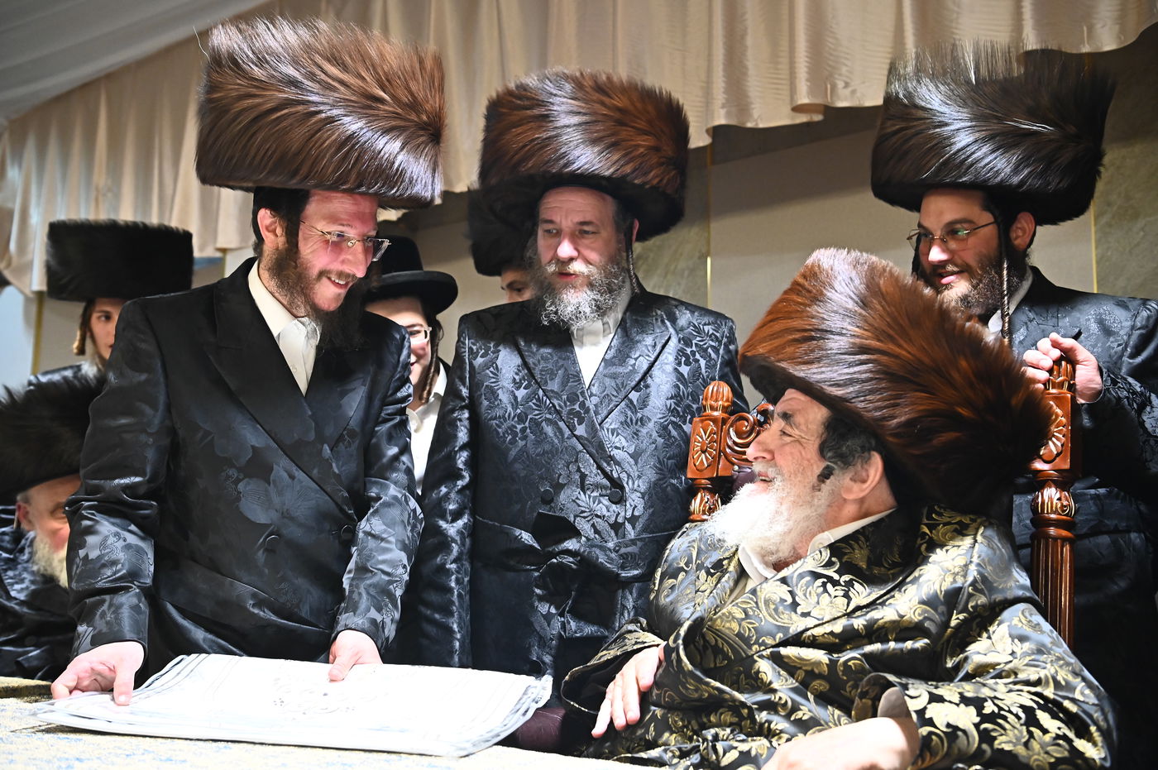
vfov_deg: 33.3
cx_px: 579
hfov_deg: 48.5
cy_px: 385
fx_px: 1286
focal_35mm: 40
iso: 3200
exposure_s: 1/200
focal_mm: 40
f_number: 4.5
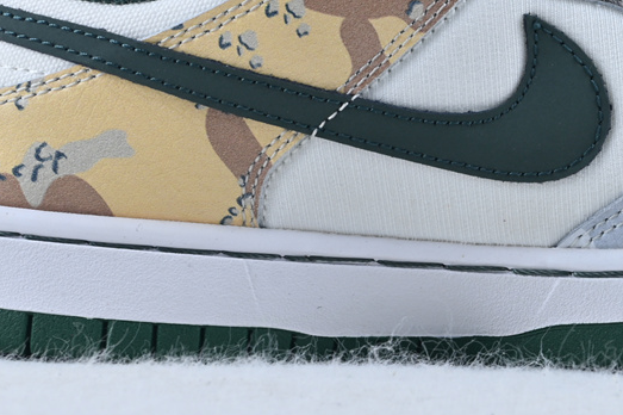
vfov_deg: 11.0
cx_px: 517
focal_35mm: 124
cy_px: 124
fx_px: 2144
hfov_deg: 16.4
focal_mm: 36
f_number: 10
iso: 100
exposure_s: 1/15
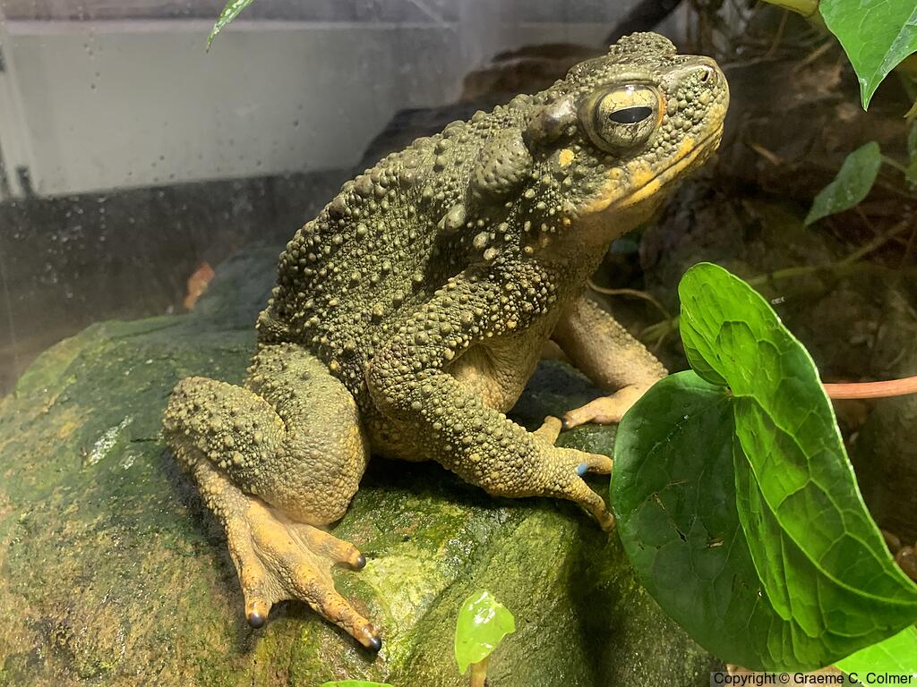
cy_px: 344
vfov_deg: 53.1
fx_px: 689
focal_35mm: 26
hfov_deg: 67.3
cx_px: 458
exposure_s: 1/60
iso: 200
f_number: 1.8
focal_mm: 4.25
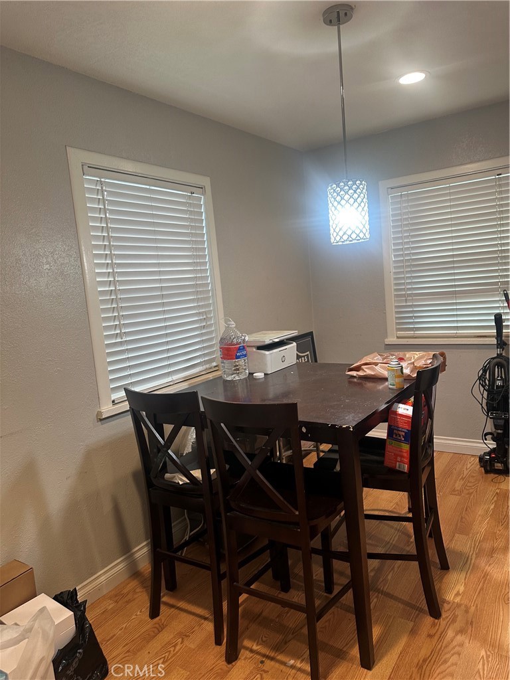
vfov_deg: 71.6
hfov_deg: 56.8
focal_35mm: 24
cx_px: 255
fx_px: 471
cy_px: 340
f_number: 1.78
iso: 160
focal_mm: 6.86
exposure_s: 1/60
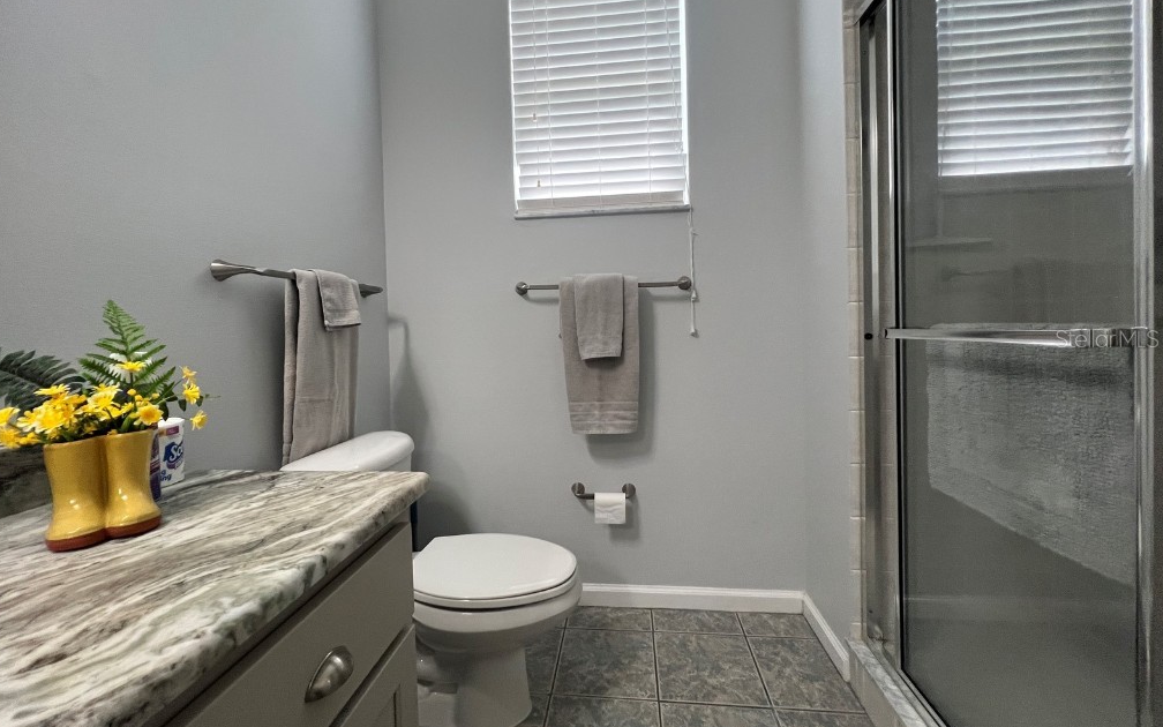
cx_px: 573
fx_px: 444
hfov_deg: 105.3
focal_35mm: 14
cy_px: 338
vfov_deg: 78.5
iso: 160
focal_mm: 1.57
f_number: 1.8
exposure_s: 1/120
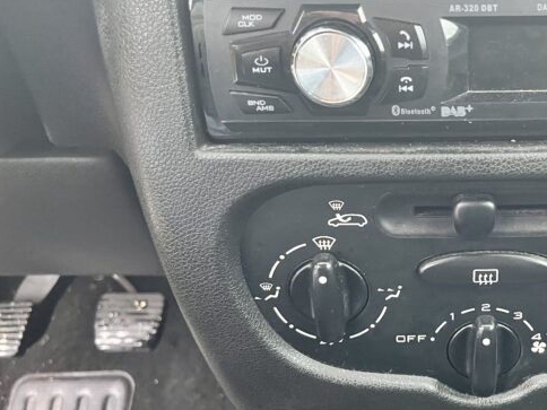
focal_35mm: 43
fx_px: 679
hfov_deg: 41.7
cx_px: 448
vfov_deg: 33.6
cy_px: 228
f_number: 1.6
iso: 500
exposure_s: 1/40
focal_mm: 5.1
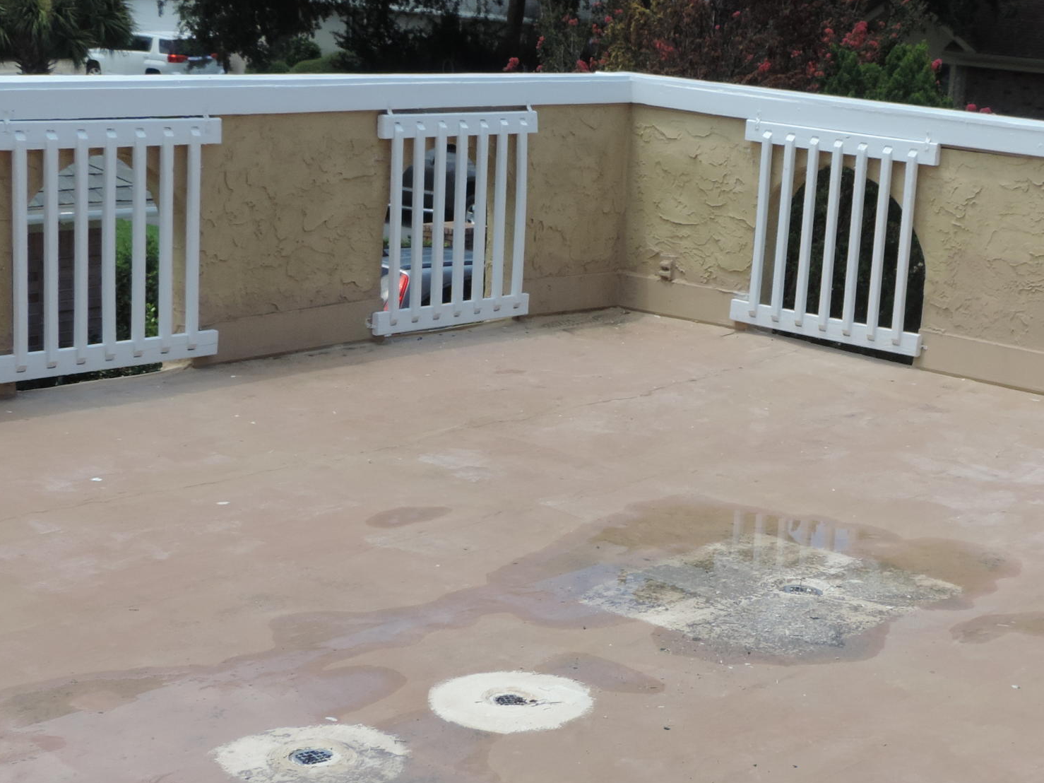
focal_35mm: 67
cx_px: 657
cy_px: 417
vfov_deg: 21.9
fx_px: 2020
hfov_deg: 28.9
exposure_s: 1/800
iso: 80
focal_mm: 5.8
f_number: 3.2
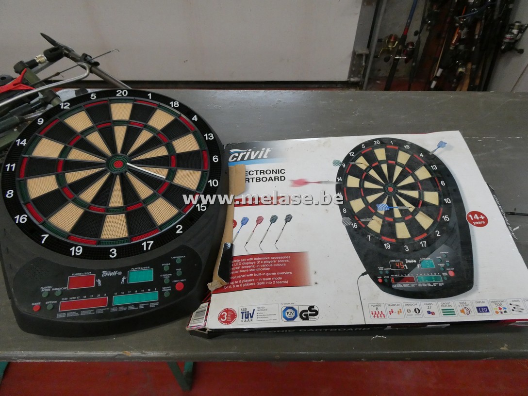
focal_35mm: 24
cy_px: 198
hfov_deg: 71.6
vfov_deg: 56.8
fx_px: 366
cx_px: 264
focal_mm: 4.3
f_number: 3.3
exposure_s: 1/125
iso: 640
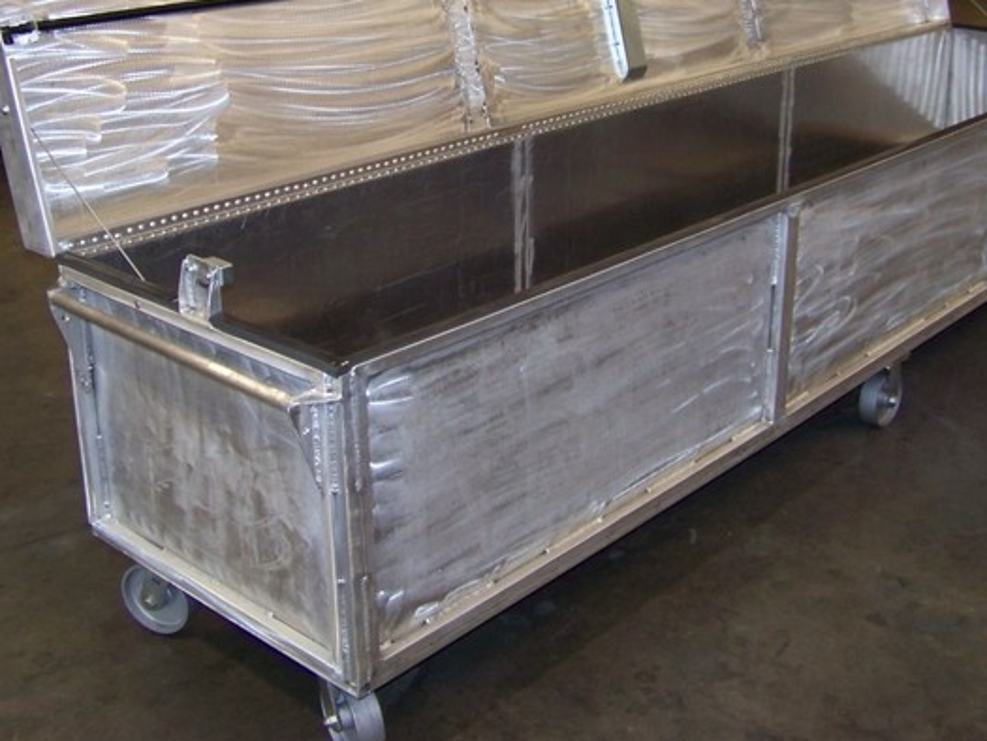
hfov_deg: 39.6
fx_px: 1369
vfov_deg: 30.1
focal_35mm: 48
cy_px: 253
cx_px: 534
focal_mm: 5.85
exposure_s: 1/30
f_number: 2.8
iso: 200
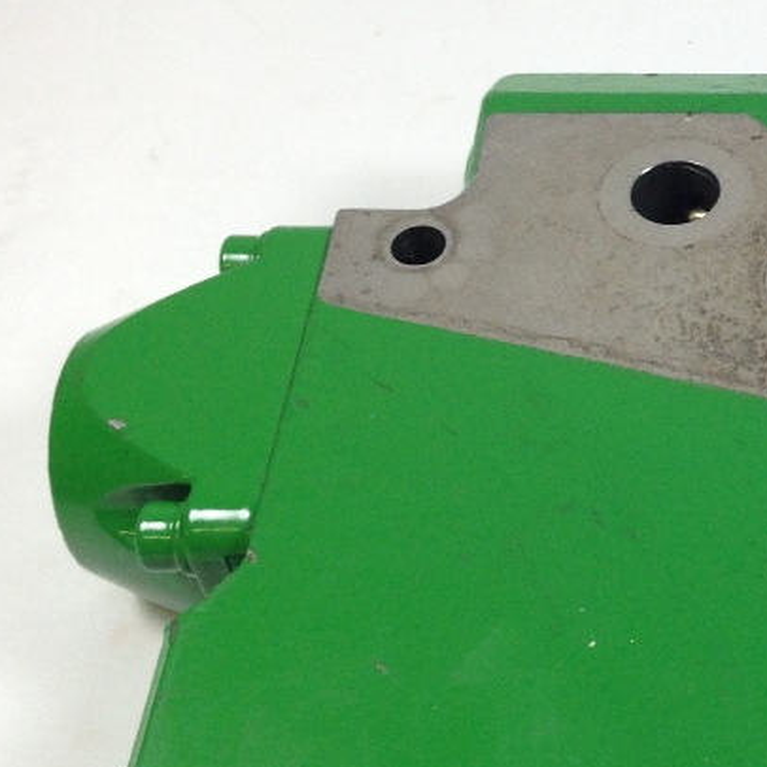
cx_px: 975
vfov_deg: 18.9
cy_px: 433
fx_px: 2306
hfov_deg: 17.8
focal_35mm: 92
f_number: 2.4
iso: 80
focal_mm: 4.12
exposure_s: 1/120
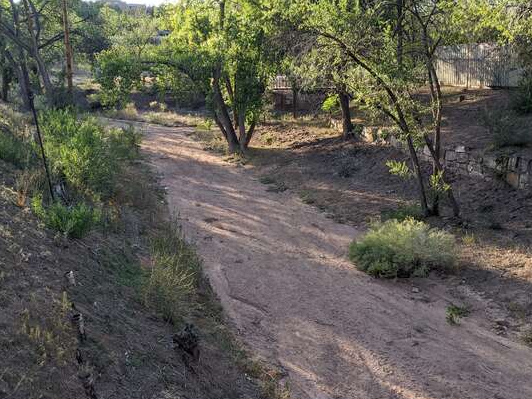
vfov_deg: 36.8
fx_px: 599
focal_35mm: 39
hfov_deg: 47.7
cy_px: 190
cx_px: 301
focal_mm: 4.44
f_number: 1.8
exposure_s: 1/755
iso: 63
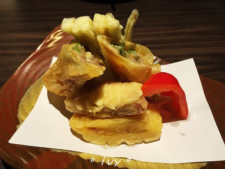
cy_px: 84
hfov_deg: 59.9
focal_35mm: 30
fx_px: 195
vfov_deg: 46.8
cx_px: 109
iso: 64
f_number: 2.2
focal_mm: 4.15
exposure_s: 1/30
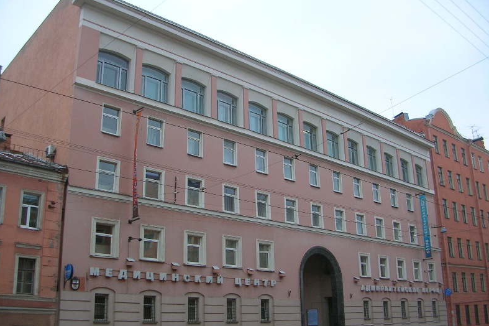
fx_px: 502
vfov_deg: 35.8
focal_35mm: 37
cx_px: 242
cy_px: 186
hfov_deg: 51.9
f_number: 2.8
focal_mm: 5.8
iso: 50
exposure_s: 1/80
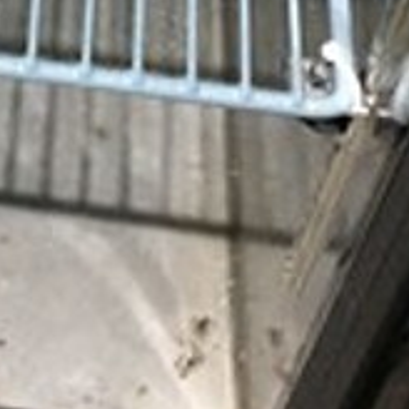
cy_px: -226
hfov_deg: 13.1
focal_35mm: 127
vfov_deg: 12.9
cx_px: -185
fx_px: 1698
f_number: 2.2
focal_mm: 4.15
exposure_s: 1/4
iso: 100
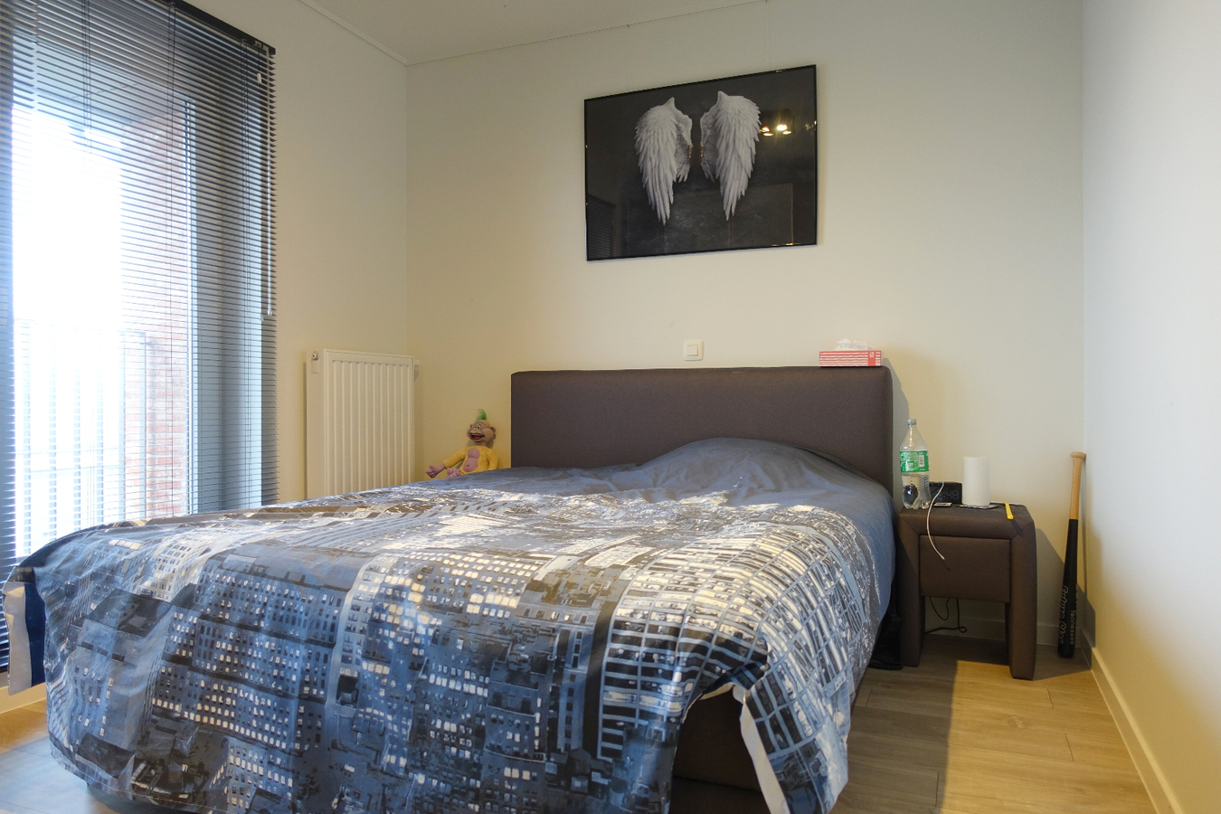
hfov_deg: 73.7
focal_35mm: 24
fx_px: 814
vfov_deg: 53.1
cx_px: 610
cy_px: 407
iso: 200
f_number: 1.8
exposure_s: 1/30
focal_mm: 8.8
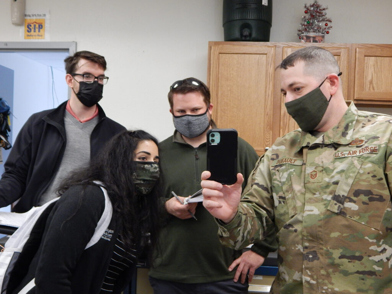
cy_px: 147
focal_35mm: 43
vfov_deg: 33.6
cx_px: 196
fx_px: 487
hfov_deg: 43.9
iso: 400
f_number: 3.6
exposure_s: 1/25
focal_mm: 7.7
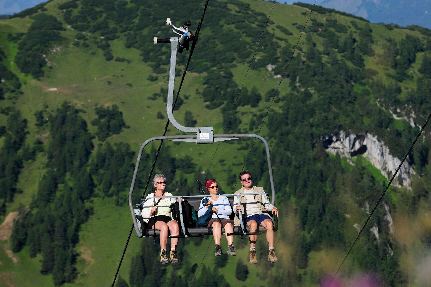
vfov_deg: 8.6
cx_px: 216
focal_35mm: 160
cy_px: 144
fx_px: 1915
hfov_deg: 12.8
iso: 125
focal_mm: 160
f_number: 6.3
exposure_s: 1/800
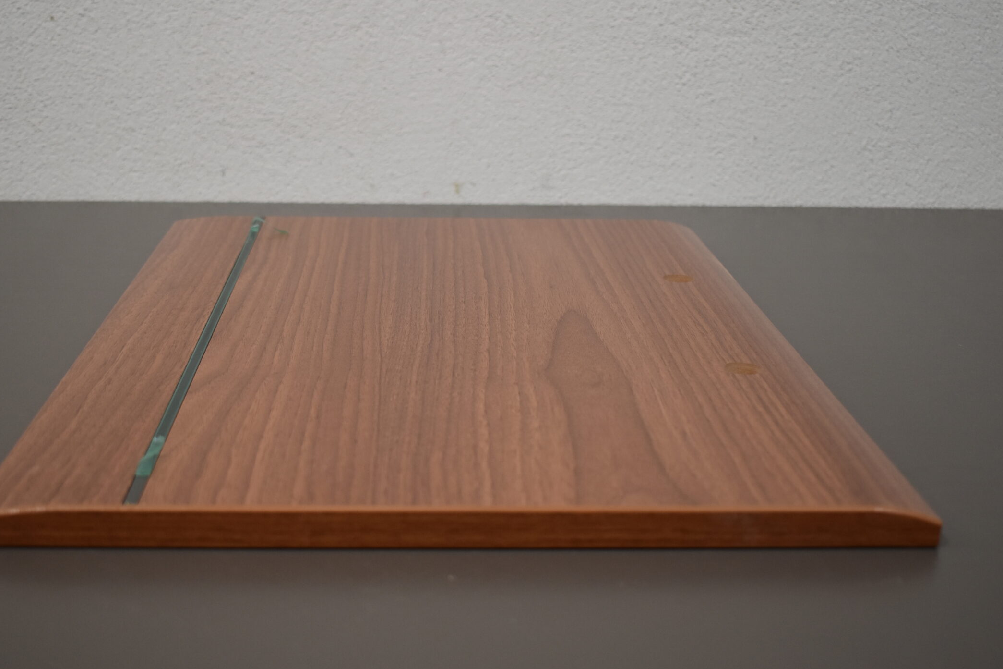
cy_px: 324
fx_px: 1382
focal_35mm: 50
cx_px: 457
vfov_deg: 27.2
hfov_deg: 39.9
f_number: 4
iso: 640
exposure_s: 1/250
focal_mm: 27
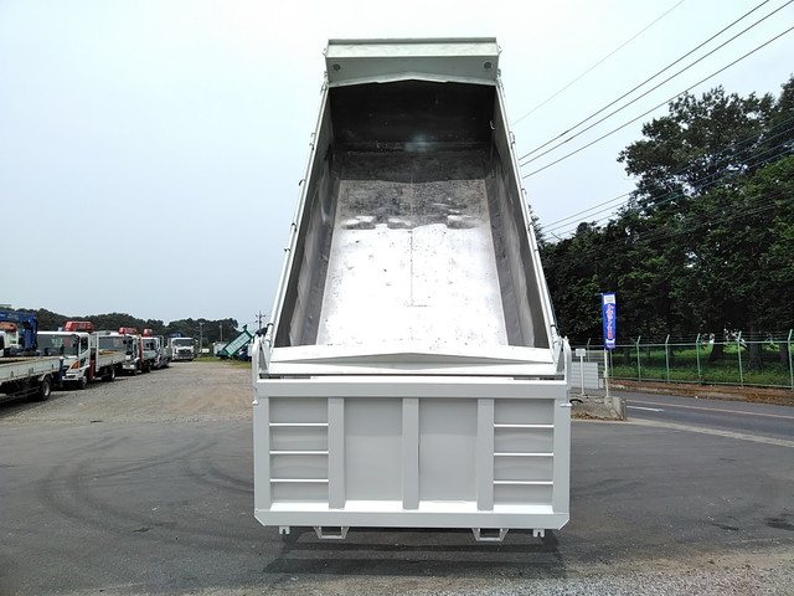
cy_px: 298
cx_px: 397
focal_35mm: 27
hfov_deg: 65.3
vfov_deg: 51.4
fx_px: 619
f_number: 2.2
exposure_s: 1/1220
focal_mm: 3.46
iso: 60
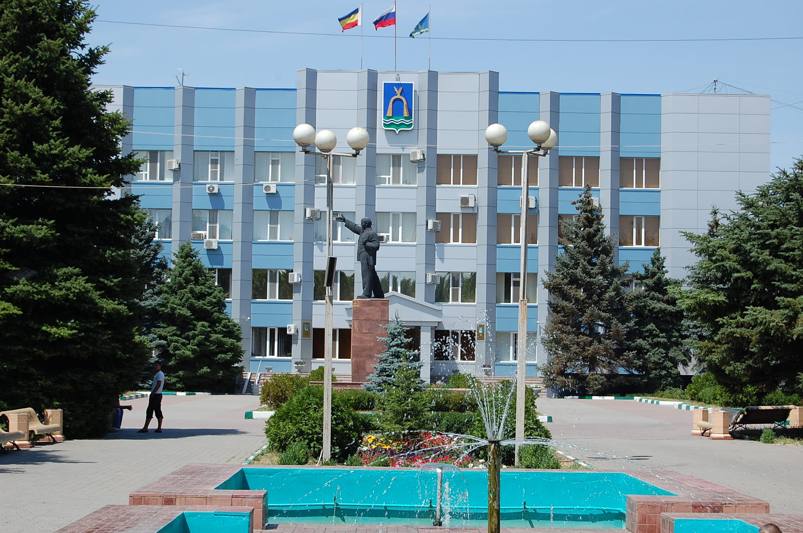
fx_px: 1837
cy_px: 266
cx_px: 402
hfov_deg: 24.7
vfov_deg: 16.5
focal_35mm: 82
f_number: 10
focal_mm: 55
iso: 200
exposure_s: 1/250
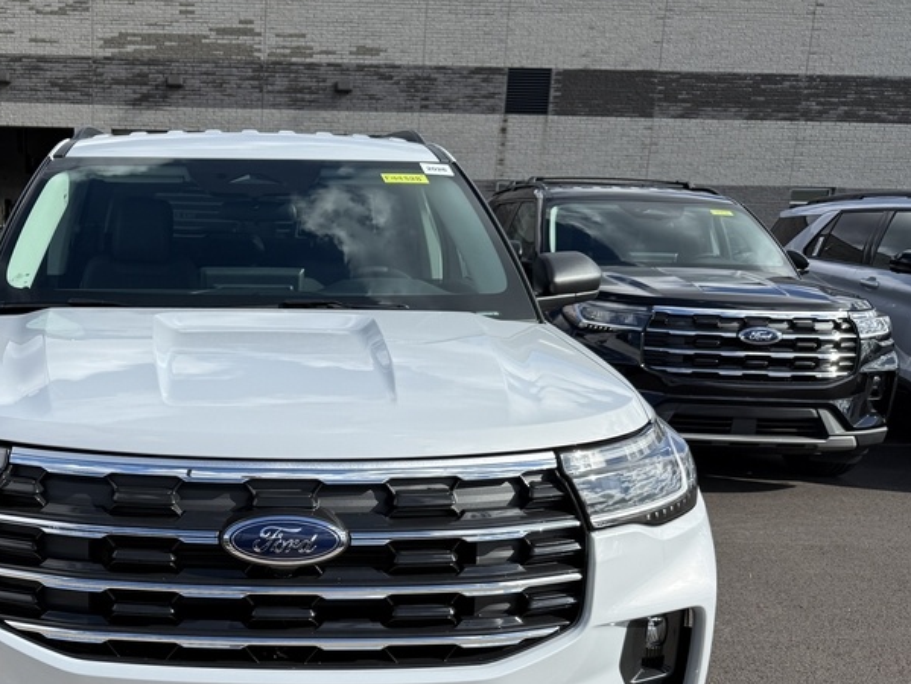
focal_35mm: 41
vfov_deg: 34.3
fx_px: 1080
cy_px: 530
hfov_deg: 44.0
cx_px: 211
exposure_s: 1/3759
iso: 80
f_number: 1.78
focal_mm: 6.76
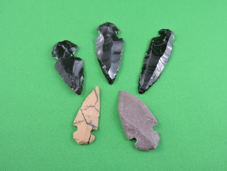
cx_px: 114
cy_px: 86
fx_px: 197
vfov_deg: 46.8
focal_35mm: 30
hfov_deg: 60.0
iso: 720
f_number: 3.5
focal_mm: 5.4
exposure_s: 1/125
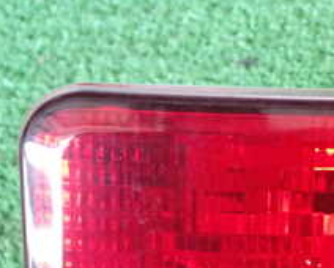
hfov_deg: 17.9
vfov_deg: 14.5
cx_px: 315
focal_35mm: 105
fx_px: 1039
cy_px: 251
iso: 640
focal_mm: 6.83
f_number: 2.7
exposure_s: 1/40
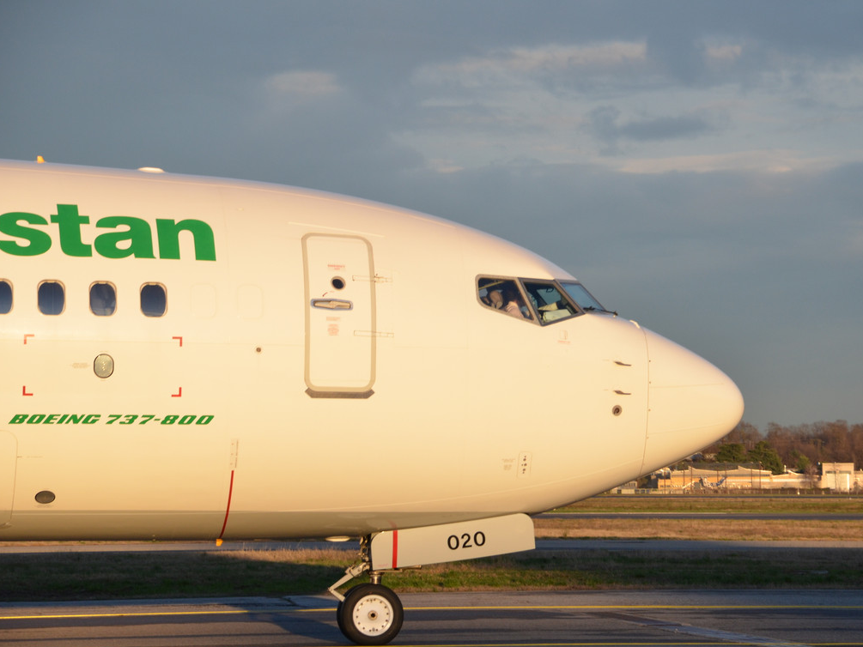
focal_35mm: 182
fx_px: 4527
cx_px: 508
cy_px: 336
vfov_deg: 8.2
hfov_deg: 10.9
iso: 400
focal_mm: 105
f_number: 9
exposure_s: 1/320
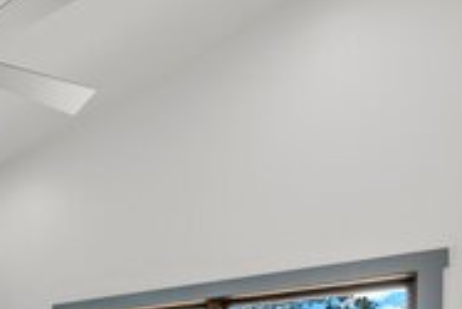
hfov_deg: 37.5
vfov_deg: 26.5
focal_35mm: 41
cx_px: -74
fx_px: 527
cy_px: 424
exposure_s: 1/40
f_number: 8
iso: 100
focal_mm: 12
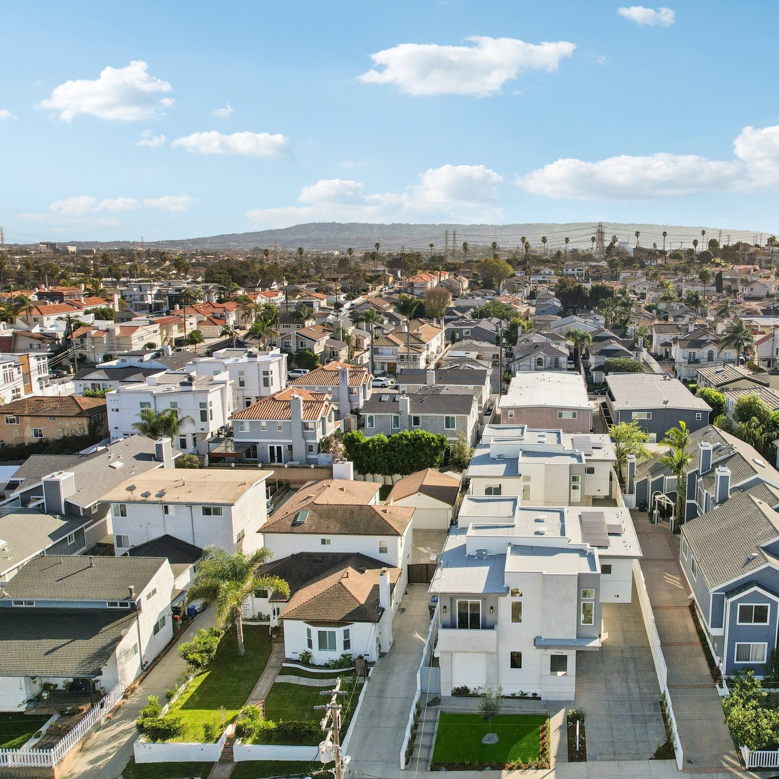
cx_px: 535
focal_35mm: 29
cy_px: 384
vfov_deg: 55.6
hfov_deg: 54.2
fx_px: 738
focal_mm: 8.4
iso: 100
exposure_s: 1/2500
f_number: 2.8
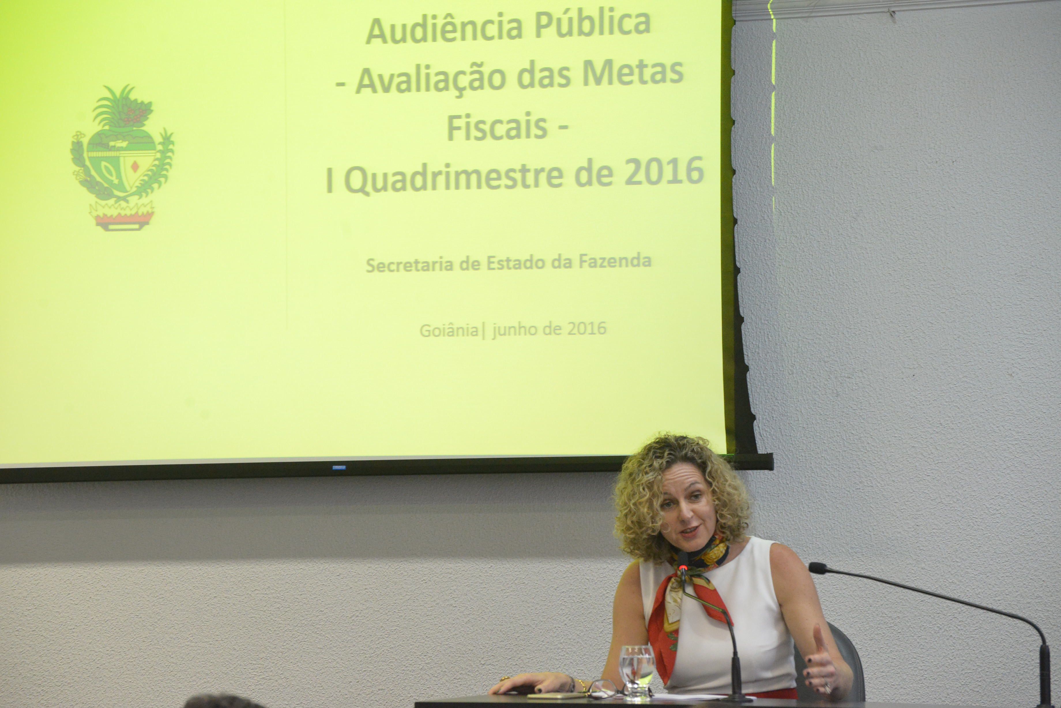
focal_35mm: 145
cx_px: 530
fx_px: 4275
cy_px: 354
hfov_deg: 14.1
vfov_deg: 9.5
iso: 6400
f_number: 7.1
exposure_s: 1/100
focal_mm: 145
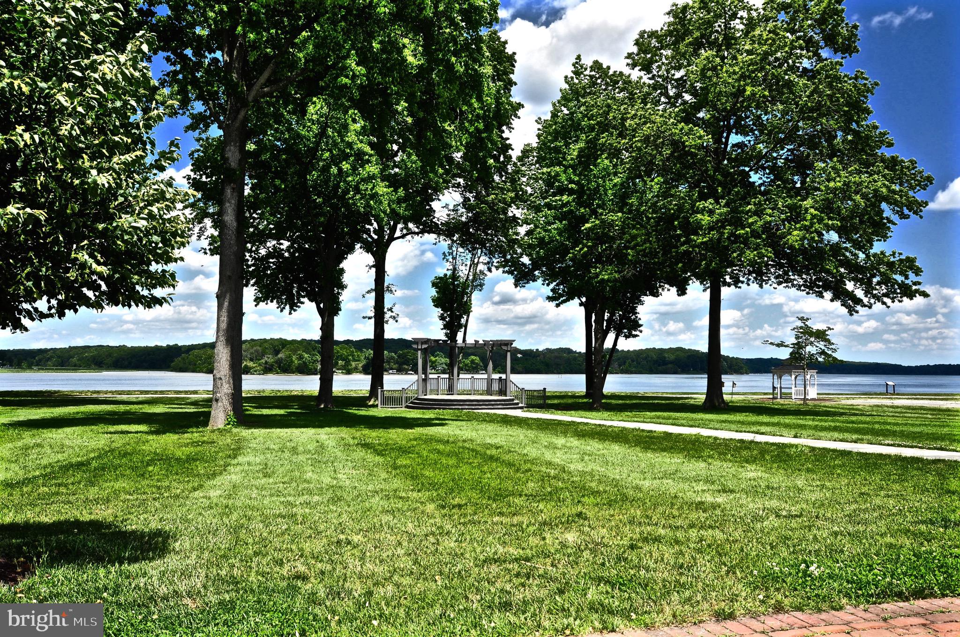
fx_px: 799
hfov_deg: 62.0
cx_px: 480
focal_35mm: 30
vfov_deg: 43.5
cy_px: 318
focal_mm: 20
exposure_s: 1/250
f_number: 11
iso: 200
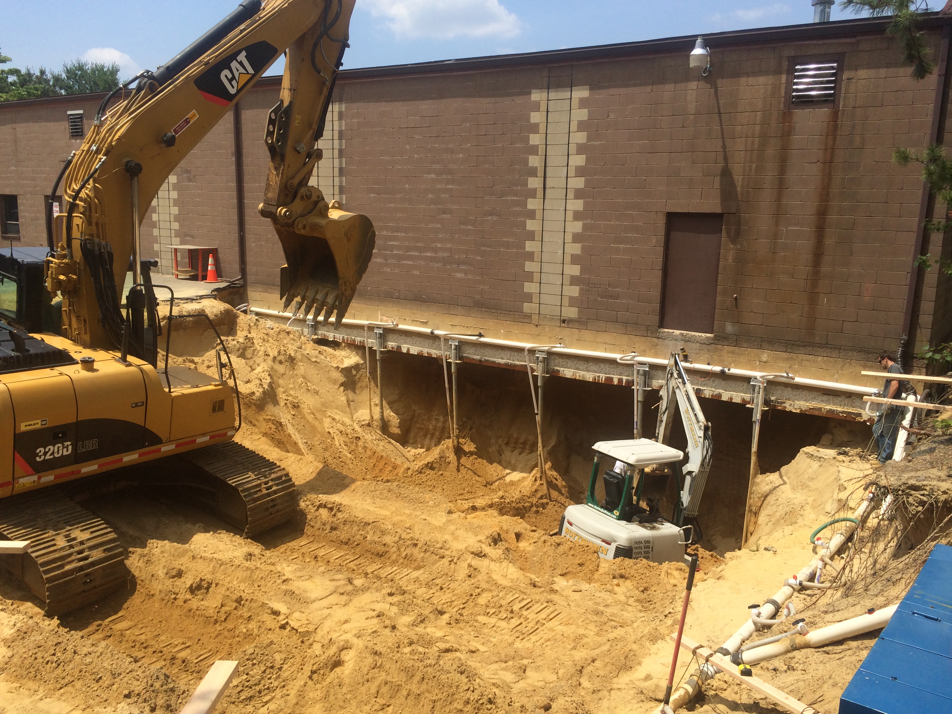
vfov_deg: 46.8
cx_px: 476
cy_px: 357
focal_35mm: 30
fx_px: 825
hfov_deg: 60.0
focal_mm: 4.12
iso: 40
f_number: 2.2
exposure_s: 1/2283
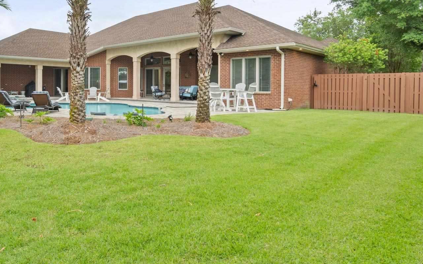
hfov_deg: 66.7
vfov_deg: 45.6
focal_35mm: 27
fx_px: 309
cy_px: 88
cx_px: 137
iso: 100
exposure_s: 1/4
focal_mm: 11
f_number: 9.5
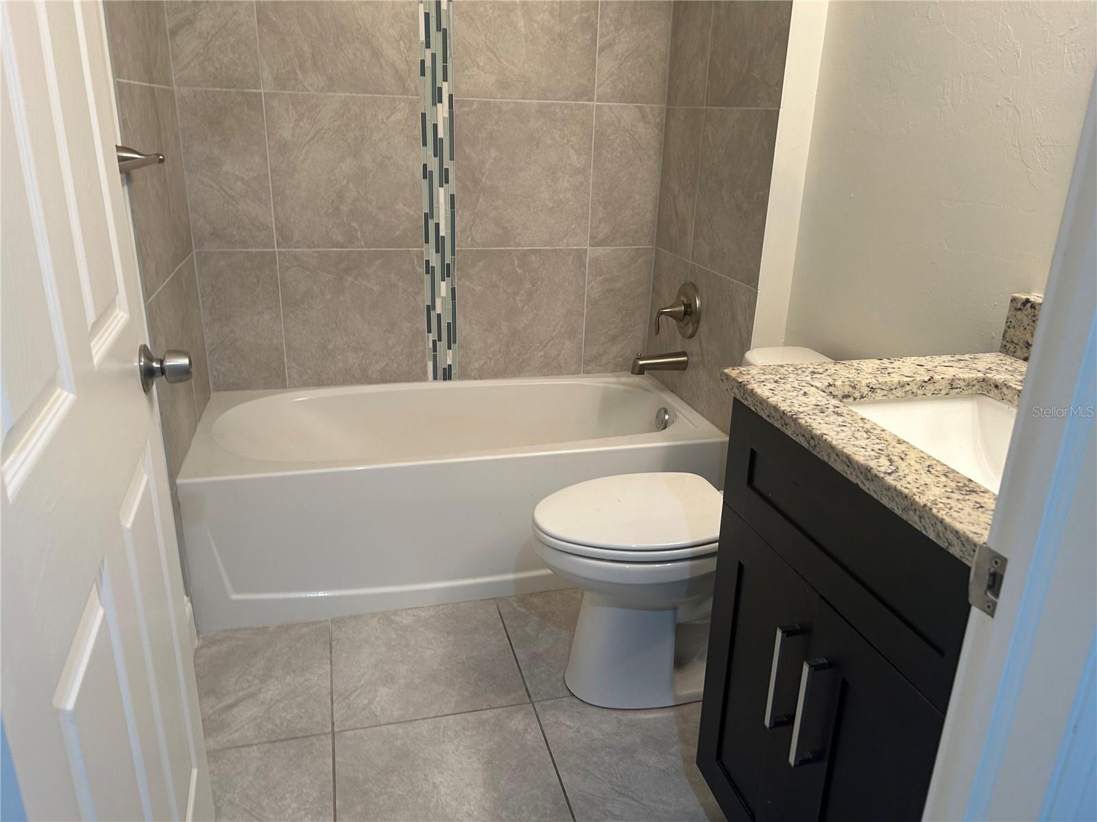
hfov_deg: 67.3
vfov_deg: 53.1
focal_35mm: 26
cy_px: 411
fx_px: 824
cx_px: 548
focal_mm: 5.7
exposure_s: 1/60
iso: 64
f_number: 1.5
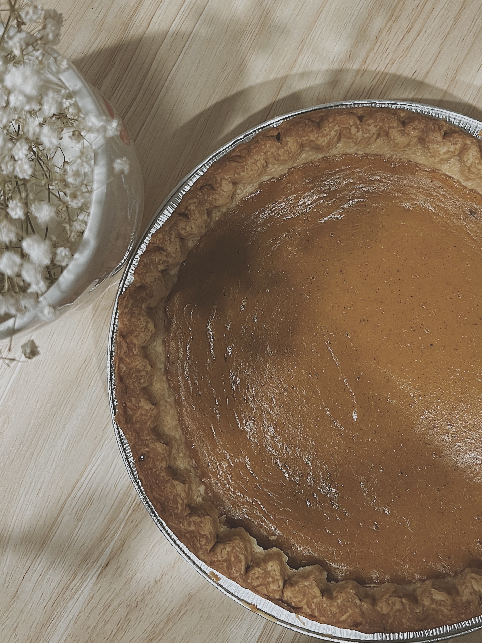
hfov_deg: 53.1
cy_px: 322
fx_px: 483
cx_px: 241
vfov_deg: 67.3
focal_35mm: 26
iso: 250
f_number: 1.5
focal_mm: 5.7
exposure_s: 1/60
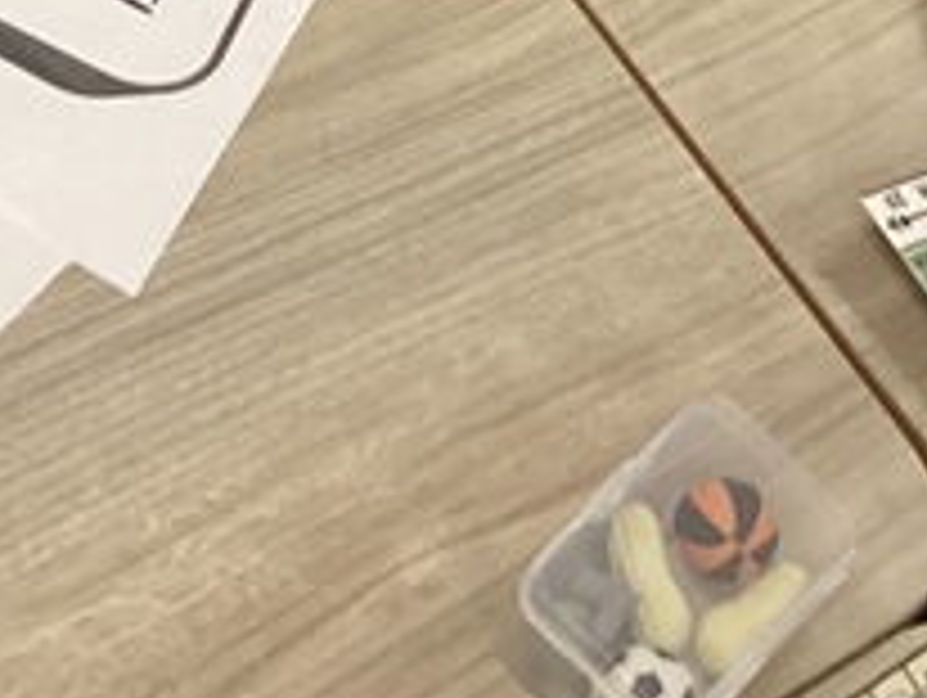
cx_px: 135
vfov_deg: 8.9
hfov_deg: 12.7
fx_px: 4129
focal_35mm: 154
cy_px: -892
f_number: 2.4
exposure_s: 1/25
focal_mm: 3.3
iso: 400
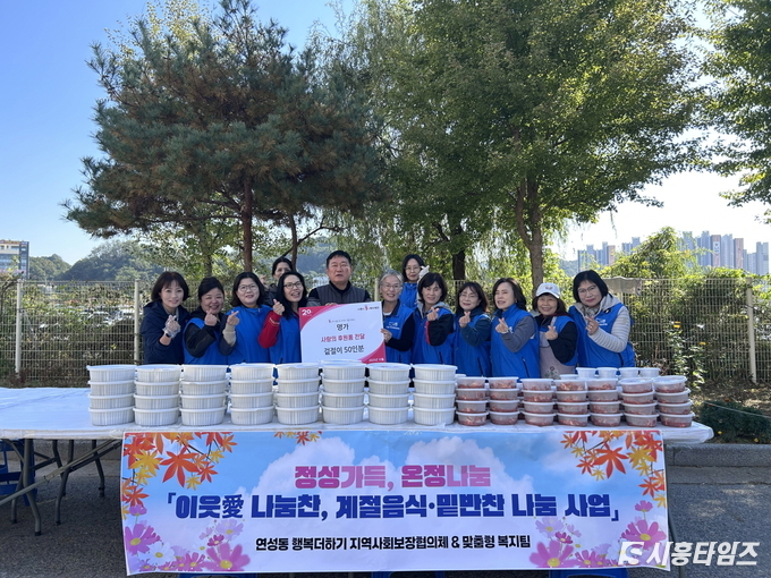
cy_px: 289
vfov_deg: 53.1
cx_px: 386
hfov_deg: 67.3
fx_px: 579
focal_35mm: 26
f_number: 1.5
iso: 50
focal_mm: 5.7
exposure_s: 1/866
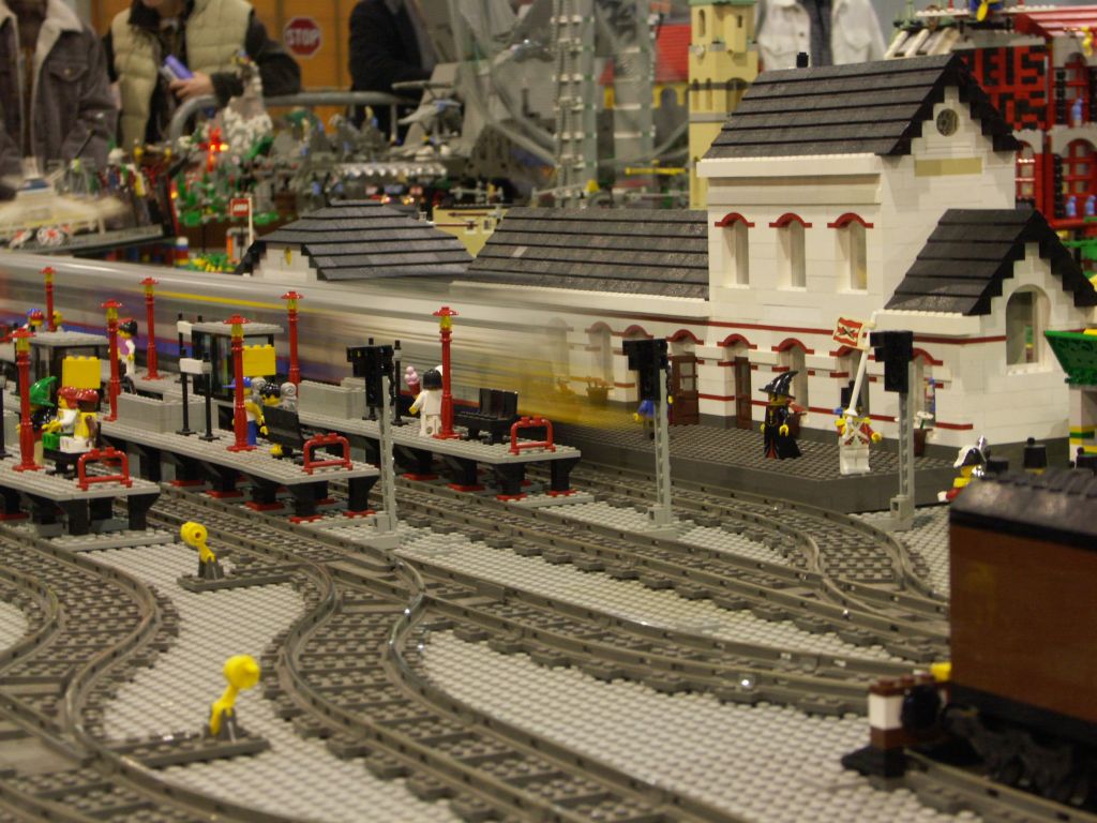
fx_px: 2535
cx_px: 548
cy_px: 412
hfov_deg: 24.4
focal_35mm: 80
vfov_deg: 18.4
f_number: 5
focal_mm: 20.4
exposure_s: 1/3
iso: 200
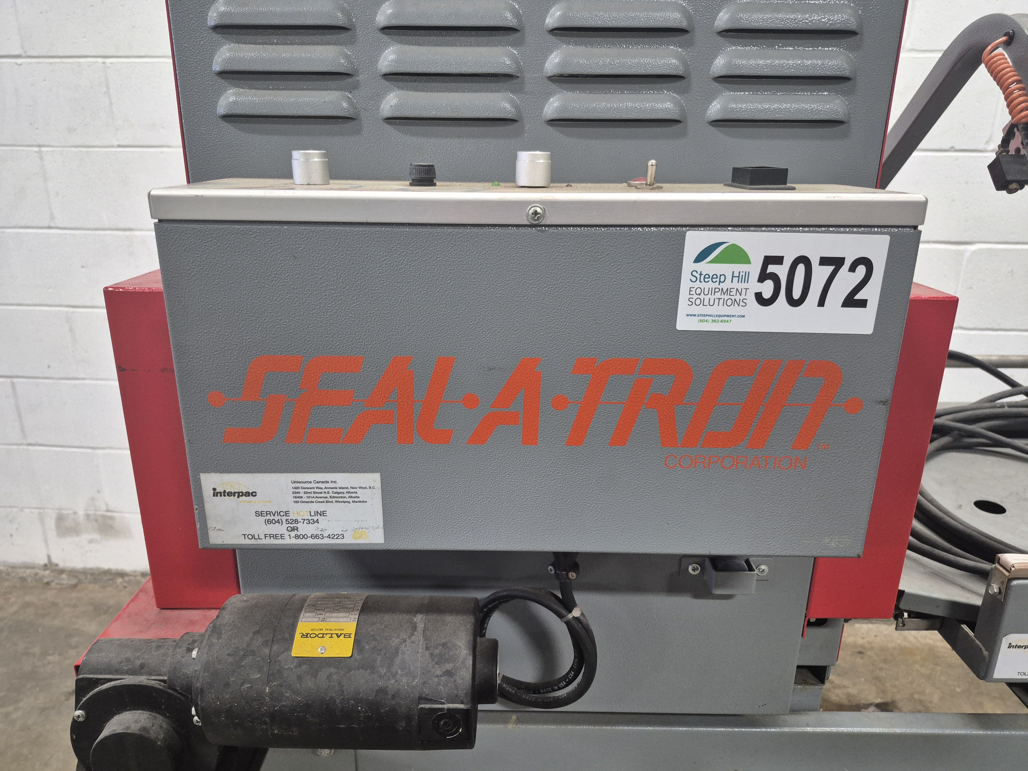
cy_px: 386
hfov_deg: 73.9
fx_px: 683
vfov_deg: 58.9
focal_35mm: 23
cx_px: 514
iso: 500
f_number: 1.8
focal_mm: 5.4
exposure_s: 1/120
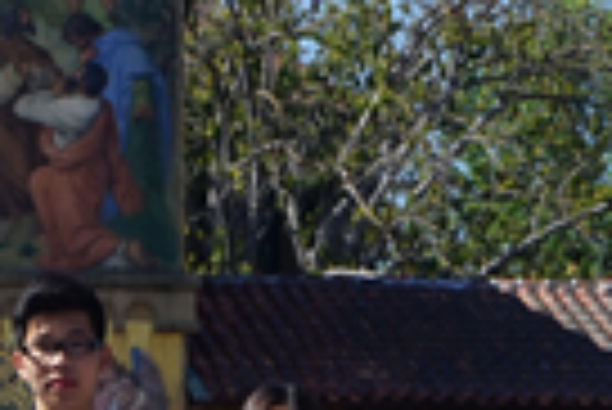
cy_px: 351
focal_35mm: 252
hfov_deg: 7.9
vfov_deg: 5.5
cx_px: -490
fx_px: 4289
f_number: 11
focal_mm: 44
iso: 100
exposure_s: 1/125
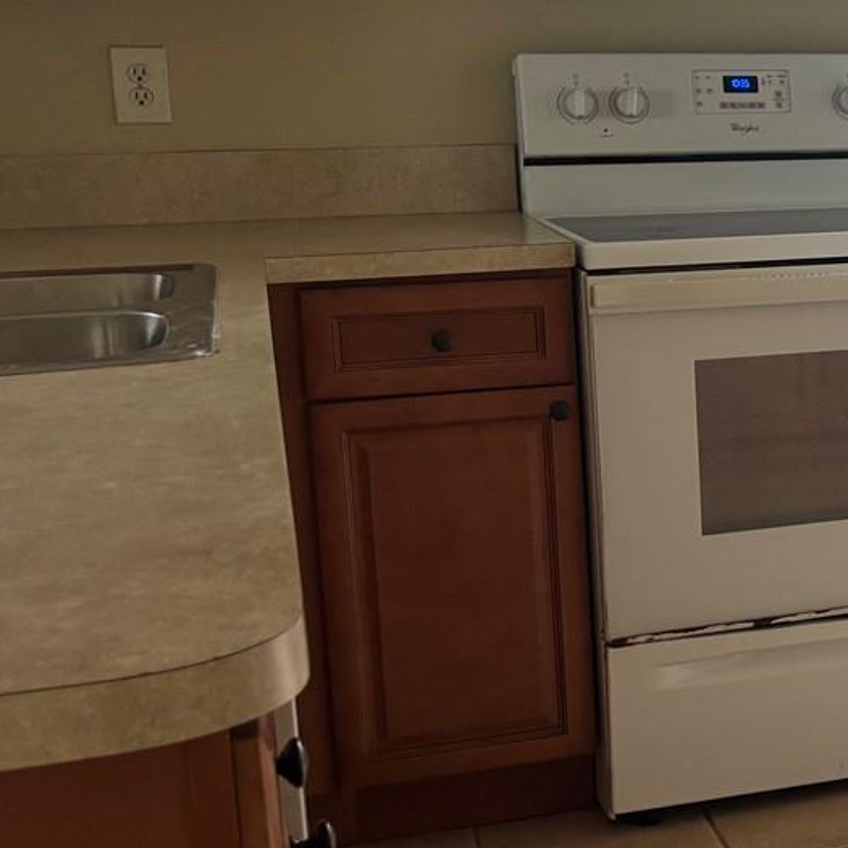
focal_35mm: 70
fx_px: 1940
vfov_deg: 24.6
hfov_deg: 21.9
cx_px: 1131
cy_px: 360
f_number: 1.6
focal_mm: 5.96
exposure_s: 1/83
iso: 125
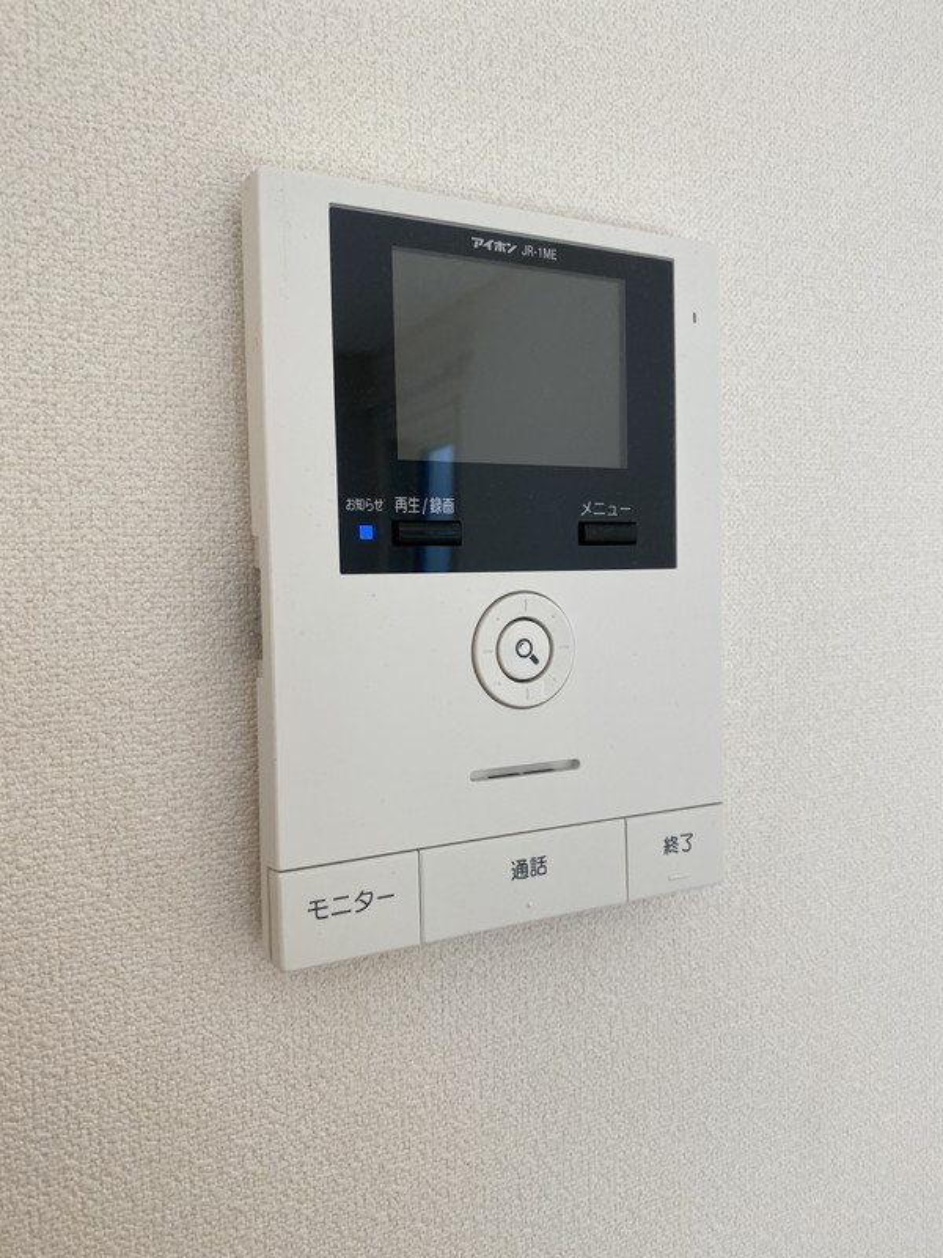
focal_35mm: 26
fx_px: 944
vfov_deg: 67.3
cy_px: 629
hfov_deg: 53.1
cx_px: 472
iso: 125
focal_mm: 4.25
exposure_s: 1/121
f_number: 1.8
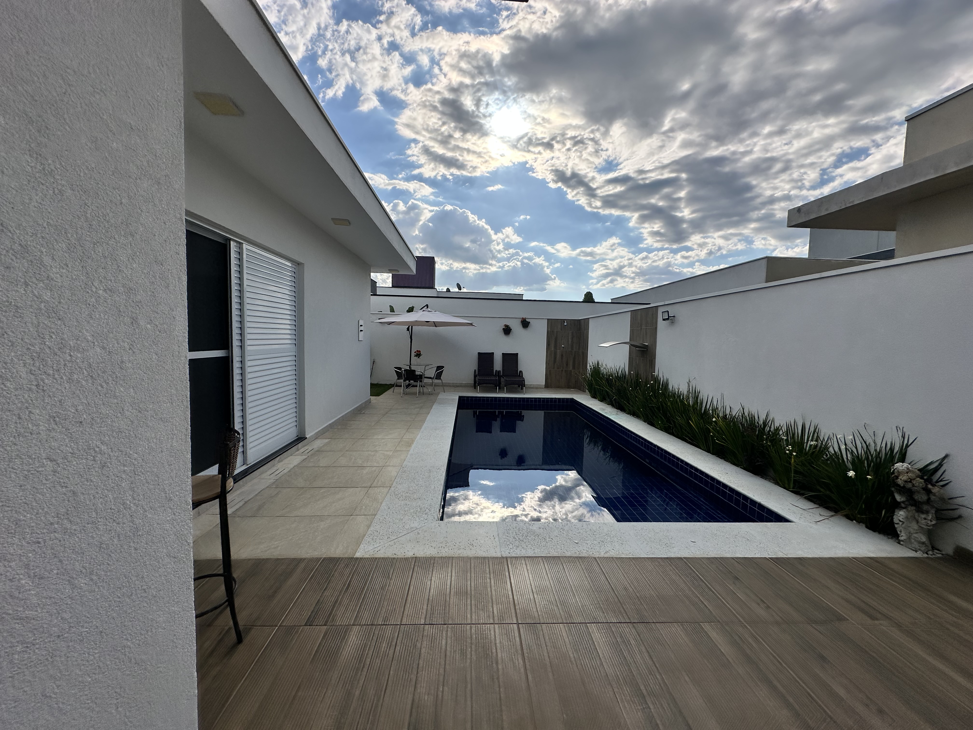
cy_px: 365
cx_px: 486
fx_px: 394
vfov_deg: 85.7
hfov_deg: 102.1
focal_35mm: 14
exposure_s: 1/5051
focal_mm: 2.22
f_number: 2.2
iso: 50
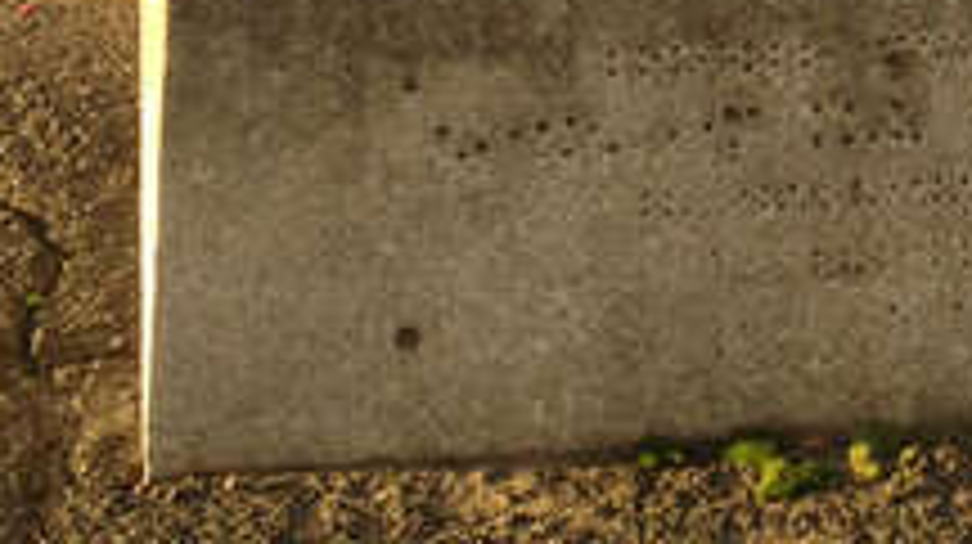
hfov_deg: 16.3
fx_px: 3296
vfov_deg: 8.0
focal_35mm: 128
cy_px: -1110
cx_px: 1071
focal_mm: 4.13
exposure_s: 1/243
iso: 50
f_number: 2.4
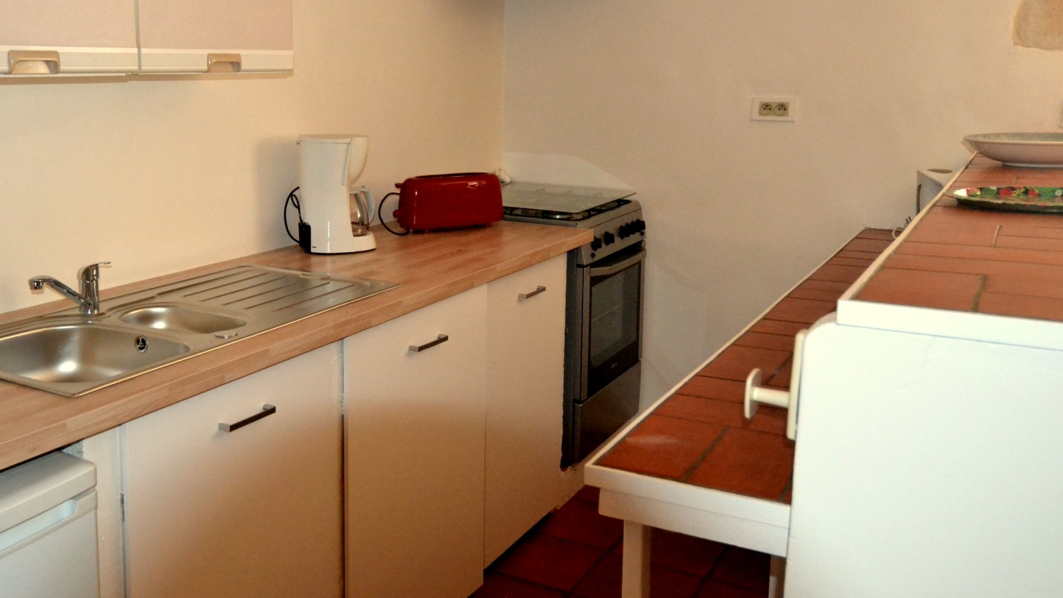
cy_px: 223
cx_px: 436
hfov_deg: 56.7
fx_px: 977
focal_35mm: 35
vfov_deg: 33.8
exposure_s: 1/60
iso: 2200
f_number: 4
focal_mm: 17
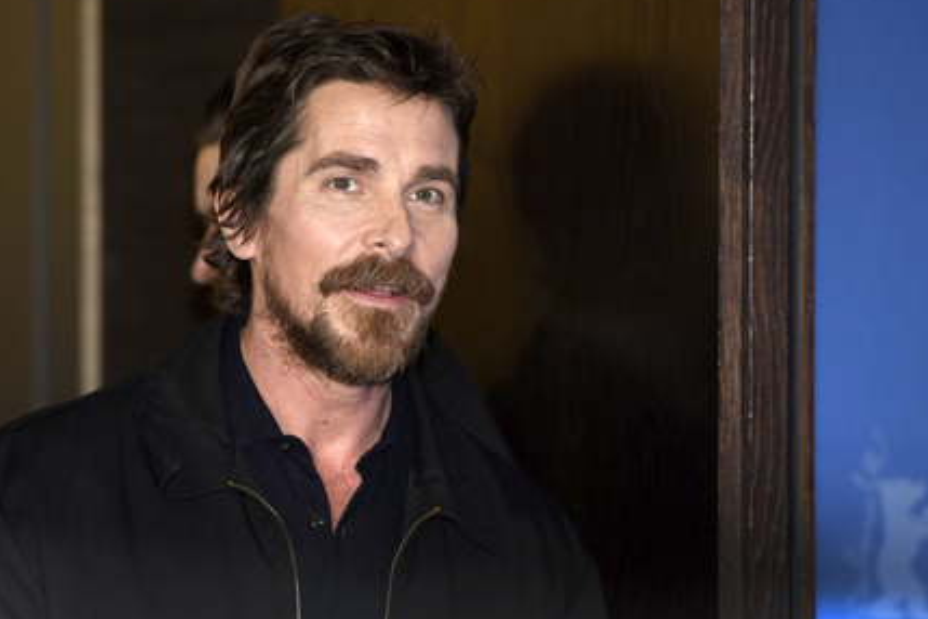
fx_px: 5413
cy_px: 310
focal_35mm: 210
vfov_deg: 6.5
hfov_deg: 9.8
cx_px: 481
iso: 800
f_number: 3.5
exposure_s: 1/400
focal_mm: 200
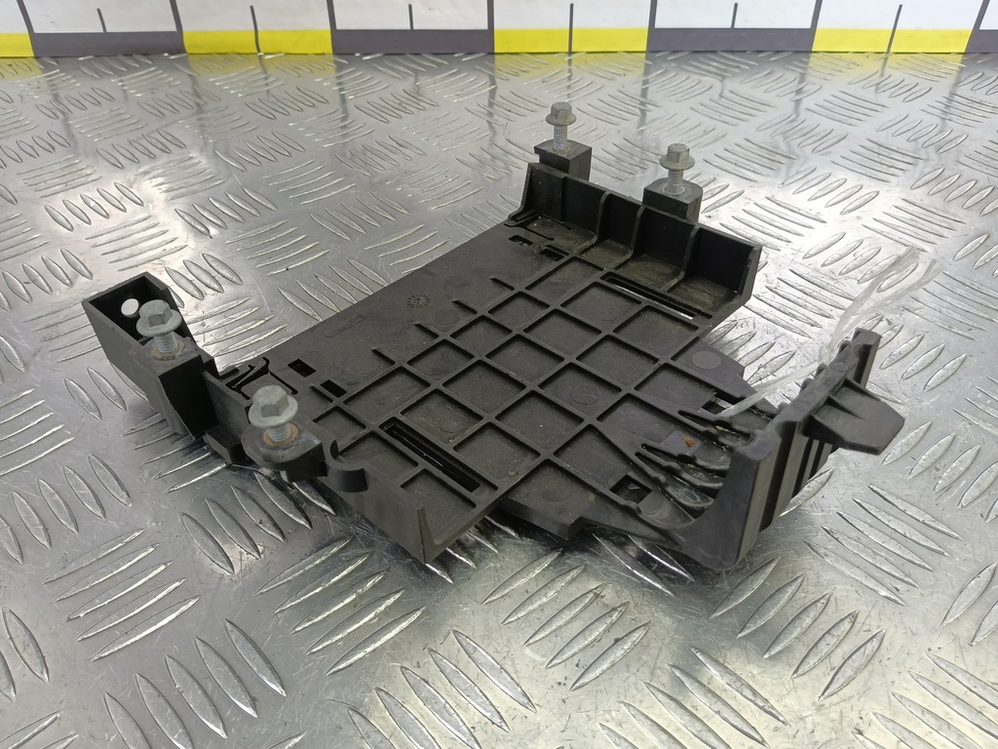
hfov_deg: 73.9
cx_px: 499
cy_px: 374
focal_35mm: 23
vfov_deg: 58.9
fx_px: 663
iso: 94
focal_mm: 4.11
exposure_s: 1/50
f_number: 1.6
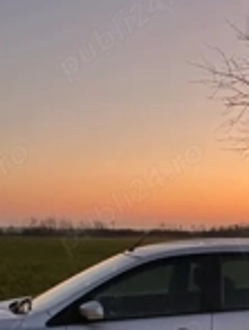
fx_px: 726
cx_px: 175
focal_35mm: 76
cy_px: 400
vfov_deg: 23.3
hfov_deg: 19.4
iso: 320
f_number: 1.8
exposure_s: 1/49
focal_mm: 3.99
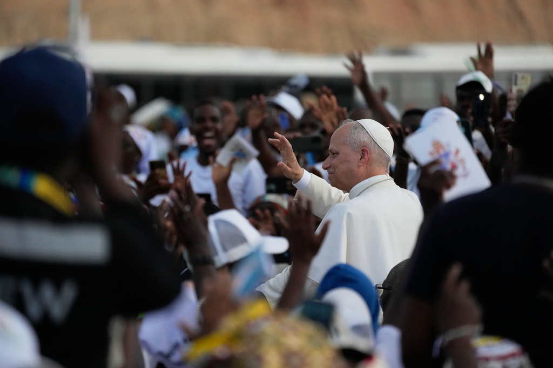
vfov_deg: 3.4
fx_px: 6142
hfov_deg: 5.2
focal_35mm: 400
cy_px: 184
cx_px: 276
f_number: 5.6
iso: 3200
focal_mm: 400
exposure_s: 1/10000
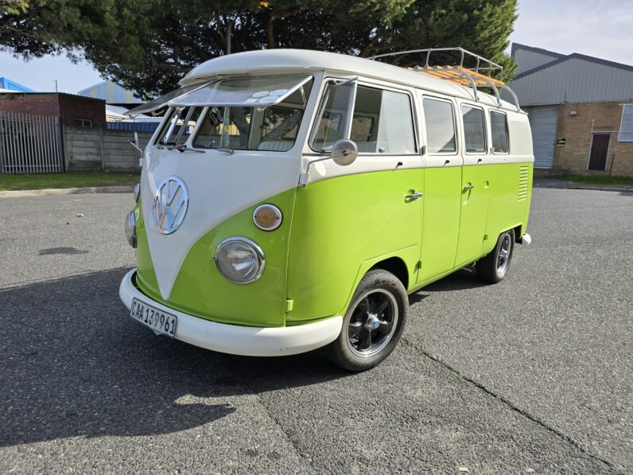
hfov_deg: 73.9
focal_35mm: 23
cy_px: 238
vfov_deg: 58.9
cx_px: 316
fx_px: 421
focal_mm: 6.3
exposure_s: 1/643
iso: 12
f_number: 1.7
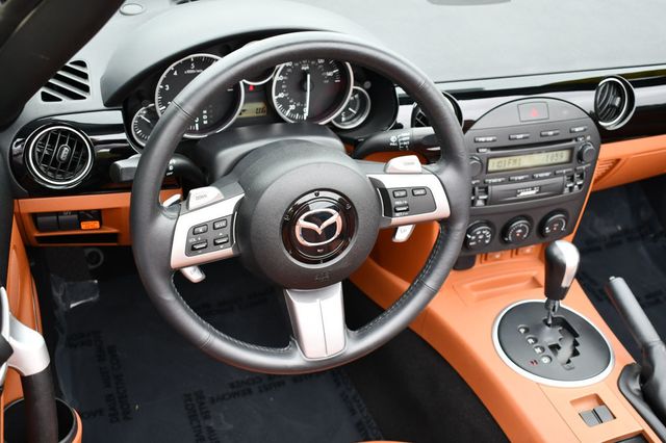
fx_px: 740
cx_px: 333
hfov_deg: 48.5
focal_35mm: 40
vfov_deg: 33.4
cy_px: 222
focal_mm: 27
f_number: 4.5
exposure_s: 1/250
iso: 400
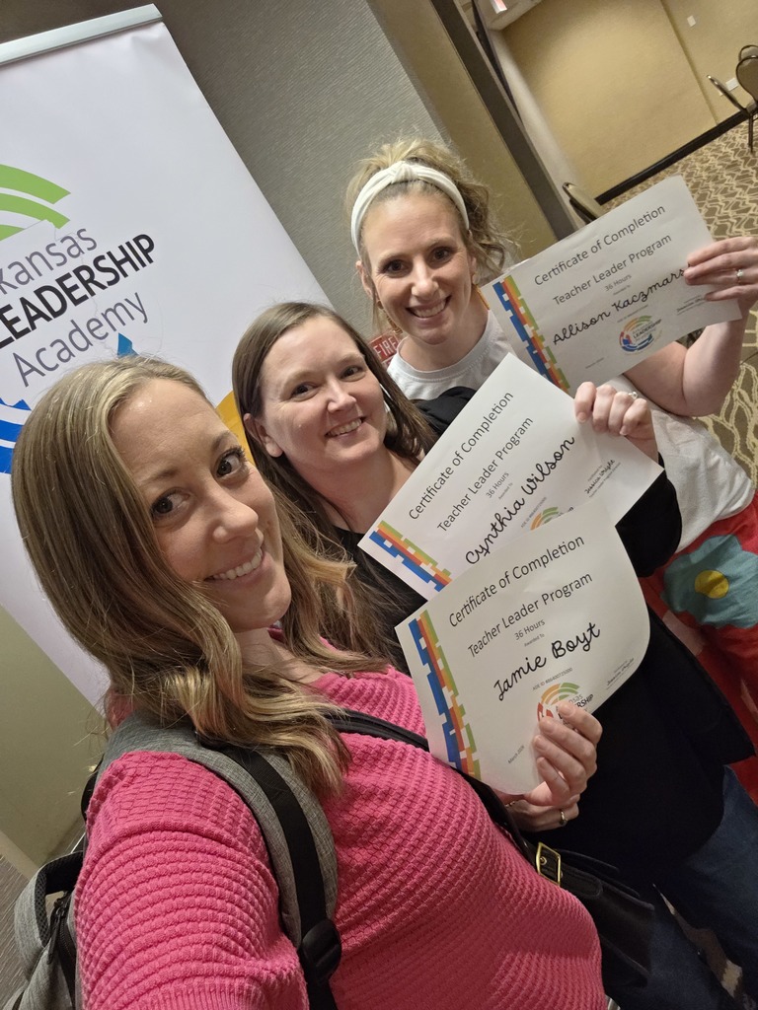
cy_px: 505
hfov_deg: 54.9
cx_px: 379
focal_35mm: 25
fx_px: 730
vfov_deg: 69.4
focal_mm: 3.3
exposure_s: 1/120
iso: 400
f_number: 2.2
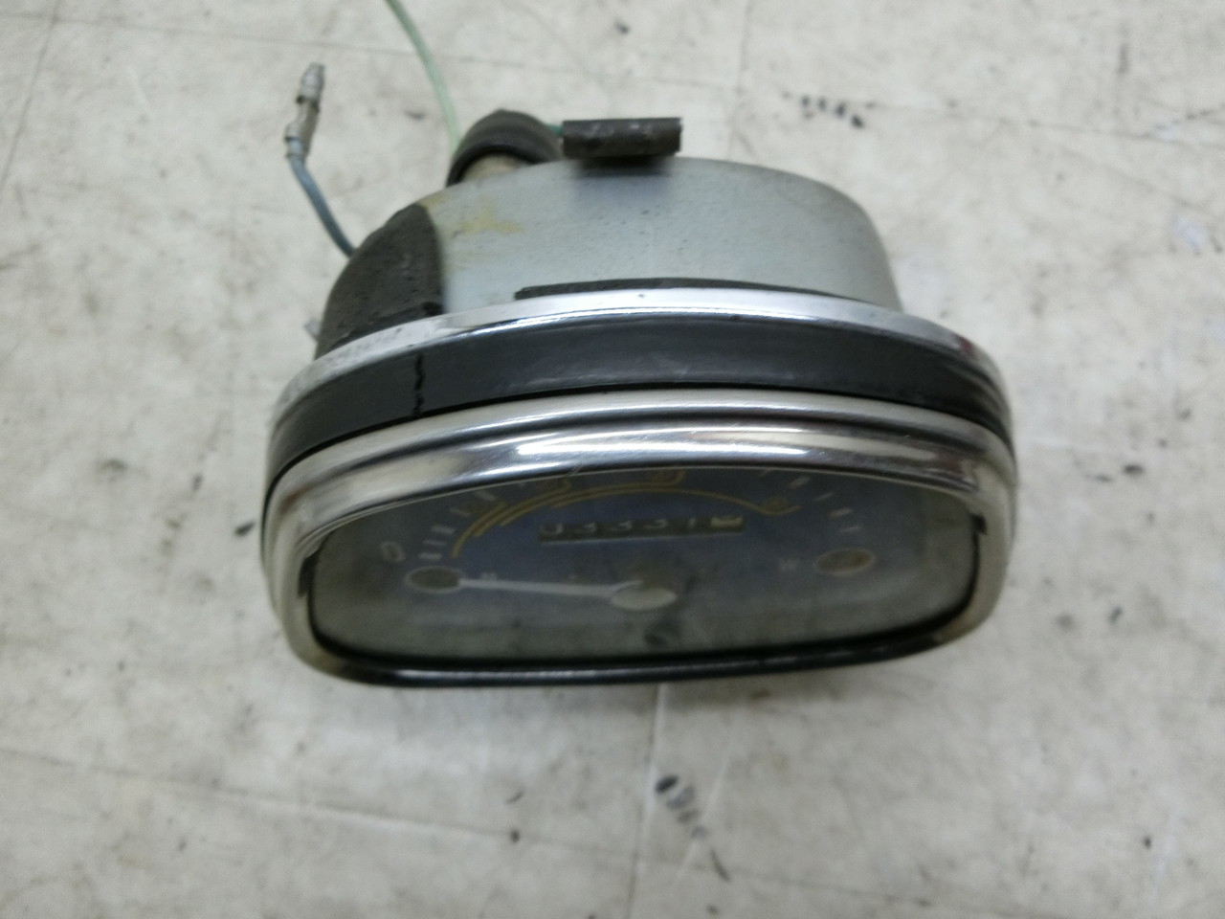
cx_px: 612
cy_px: 460
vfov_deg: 54.9
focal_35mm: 25
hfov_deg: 69.4
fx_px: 885
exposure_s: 1/80
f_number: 3.5
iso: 400
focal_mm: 4.5
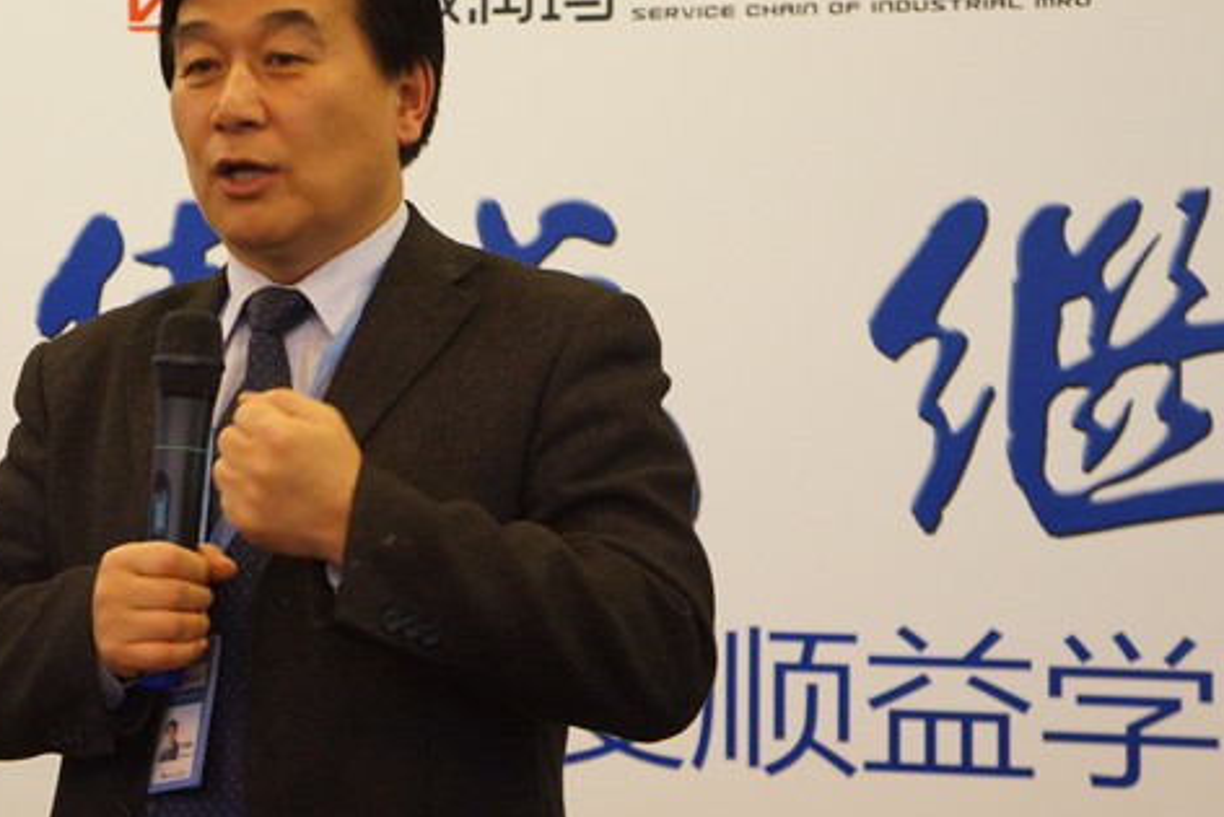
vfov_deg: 11.2
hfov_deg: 16.7
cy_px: 372
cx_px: 293
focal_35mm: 122
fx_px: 4149
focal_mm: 48
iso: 1600
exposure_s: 1/40
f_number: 5
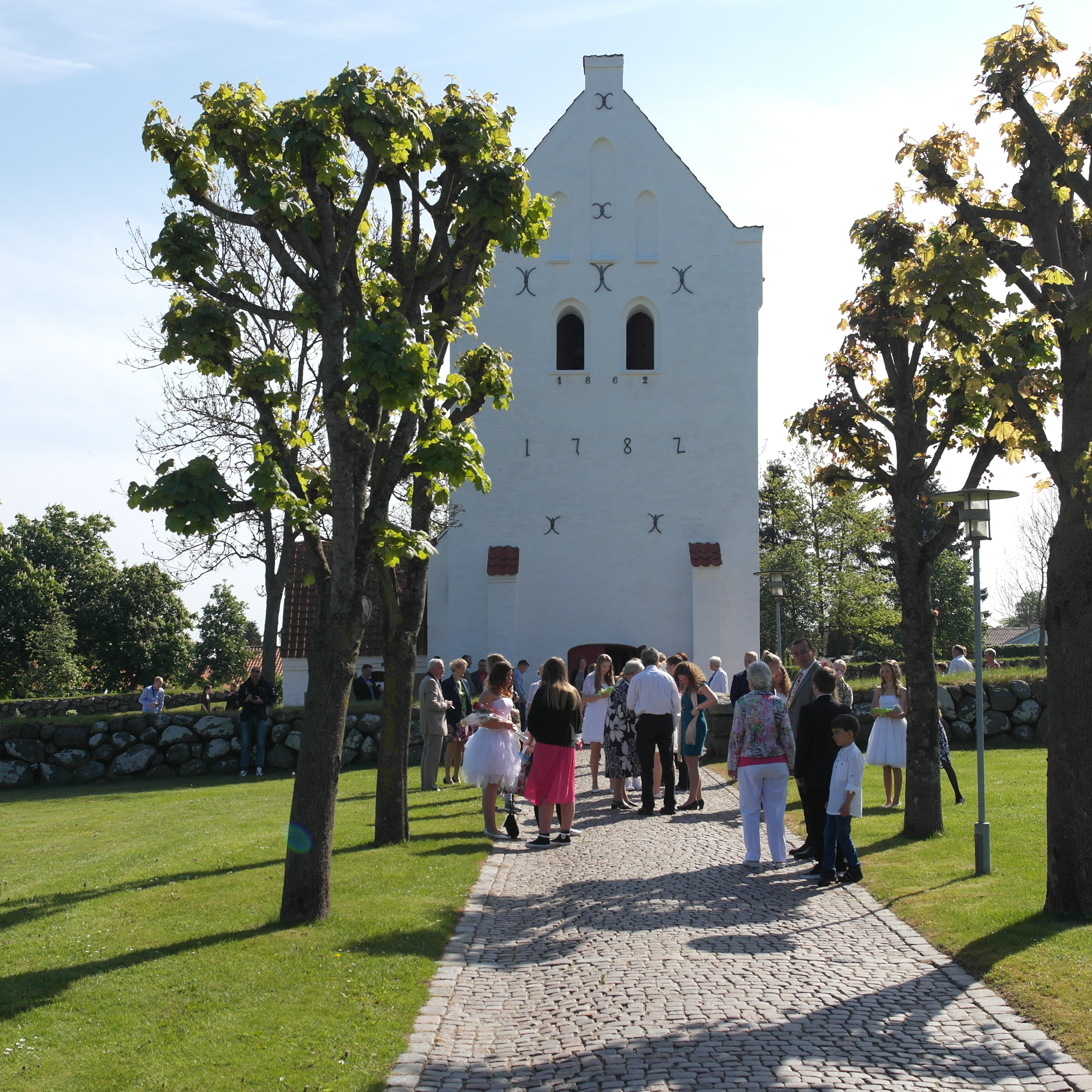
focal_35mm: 46
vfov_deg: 36.8
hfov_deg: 36.8
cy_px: 547
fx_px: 1642
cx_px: 520
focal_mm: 24
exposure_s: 1/320
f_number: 7.1
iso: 100
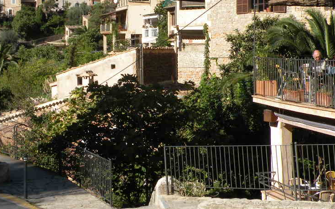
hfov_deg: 26.5
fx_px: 712
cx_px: 179
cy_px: 47
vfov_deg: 16.6
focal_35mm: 78
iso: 64
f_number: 6.3
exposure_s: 1/236
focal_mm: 7.4
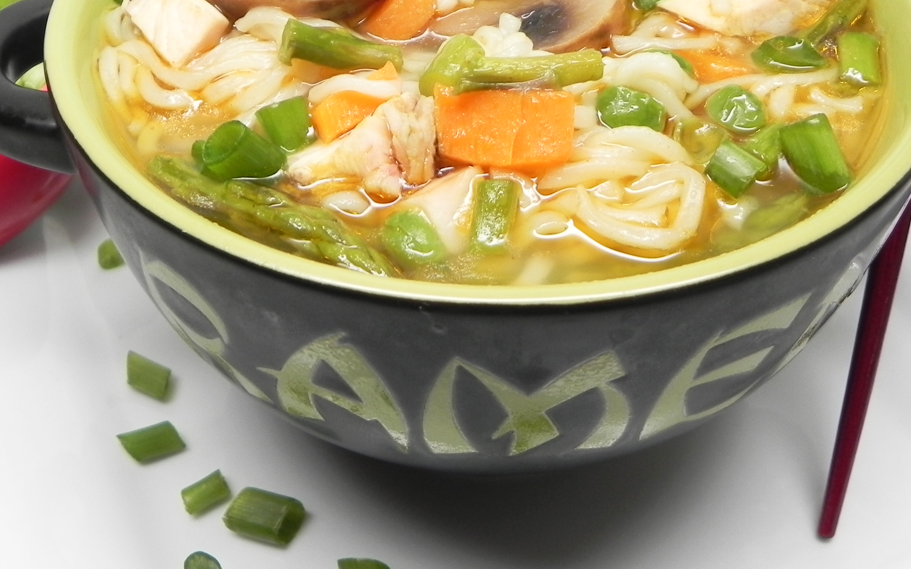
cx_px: 401
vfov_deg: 30.5
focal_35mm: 42
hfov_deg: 47.1
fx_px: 1043
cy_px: 275
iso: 160
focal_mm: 4.6
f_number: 2.8
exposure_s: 1/38.3
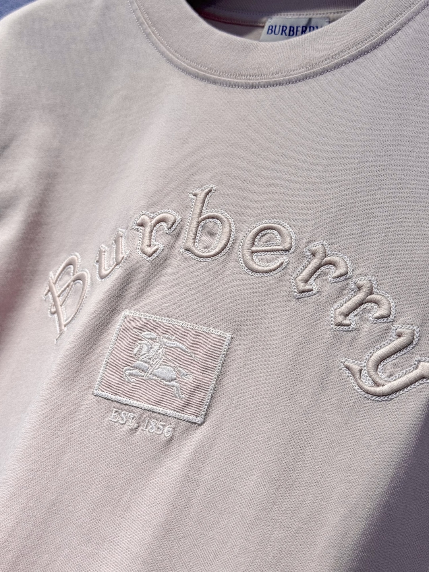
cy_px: 286
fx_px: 793
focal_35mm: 48
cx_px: 214
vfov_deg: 39.7
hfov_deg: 30.3
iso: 64
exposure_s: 1/311
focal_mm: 6.76
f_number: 1.78
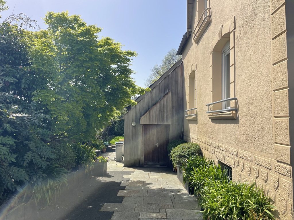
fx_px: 221
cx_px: 147
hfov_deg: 67.3
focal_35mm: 26
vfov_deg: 53.1
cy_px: 110
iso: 32
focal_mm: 4.2
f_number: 1.6
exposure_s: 1/3401
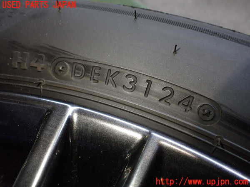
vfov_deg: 46.8
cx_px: 125
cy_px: 94
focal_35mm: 30
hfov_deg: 60.0
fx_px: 217
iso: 400
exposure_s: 1/125
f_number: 2.3
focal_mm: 5.4
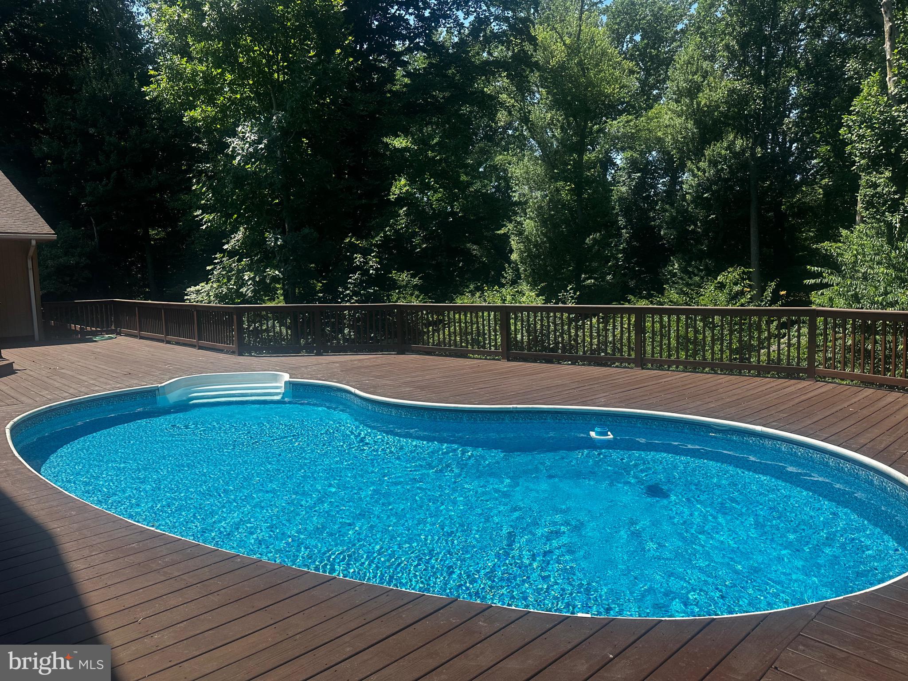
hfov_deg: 71.6
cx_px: 454
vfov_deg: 56.8
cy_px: 340
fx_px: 630
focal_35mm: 24
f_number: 1.78
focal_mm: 6.86
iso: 80
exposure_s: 1/4016
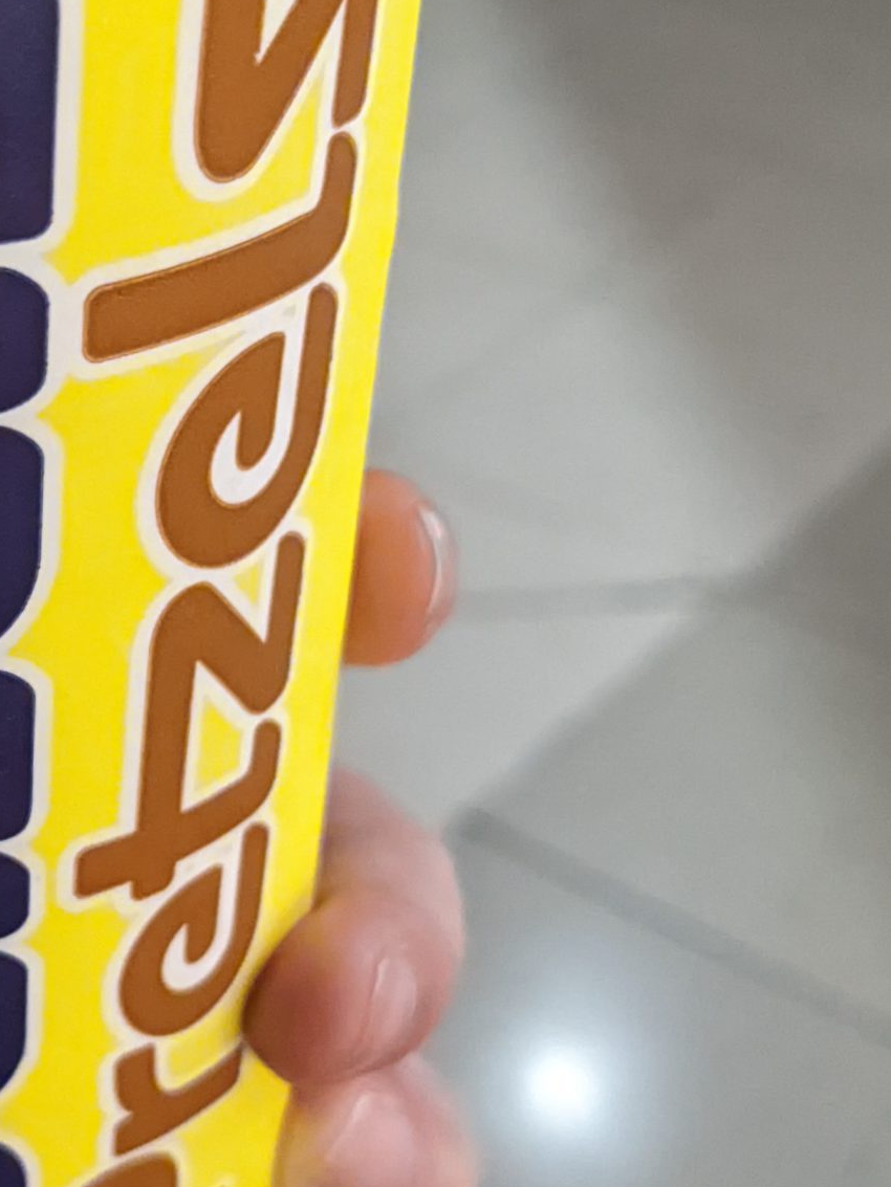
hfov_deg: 23.1
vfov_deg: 31.7
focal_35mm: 61
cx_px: 22
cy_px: 589
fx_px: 2093
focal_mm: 4.38
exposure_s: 1/120
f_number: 1.73
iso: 1170
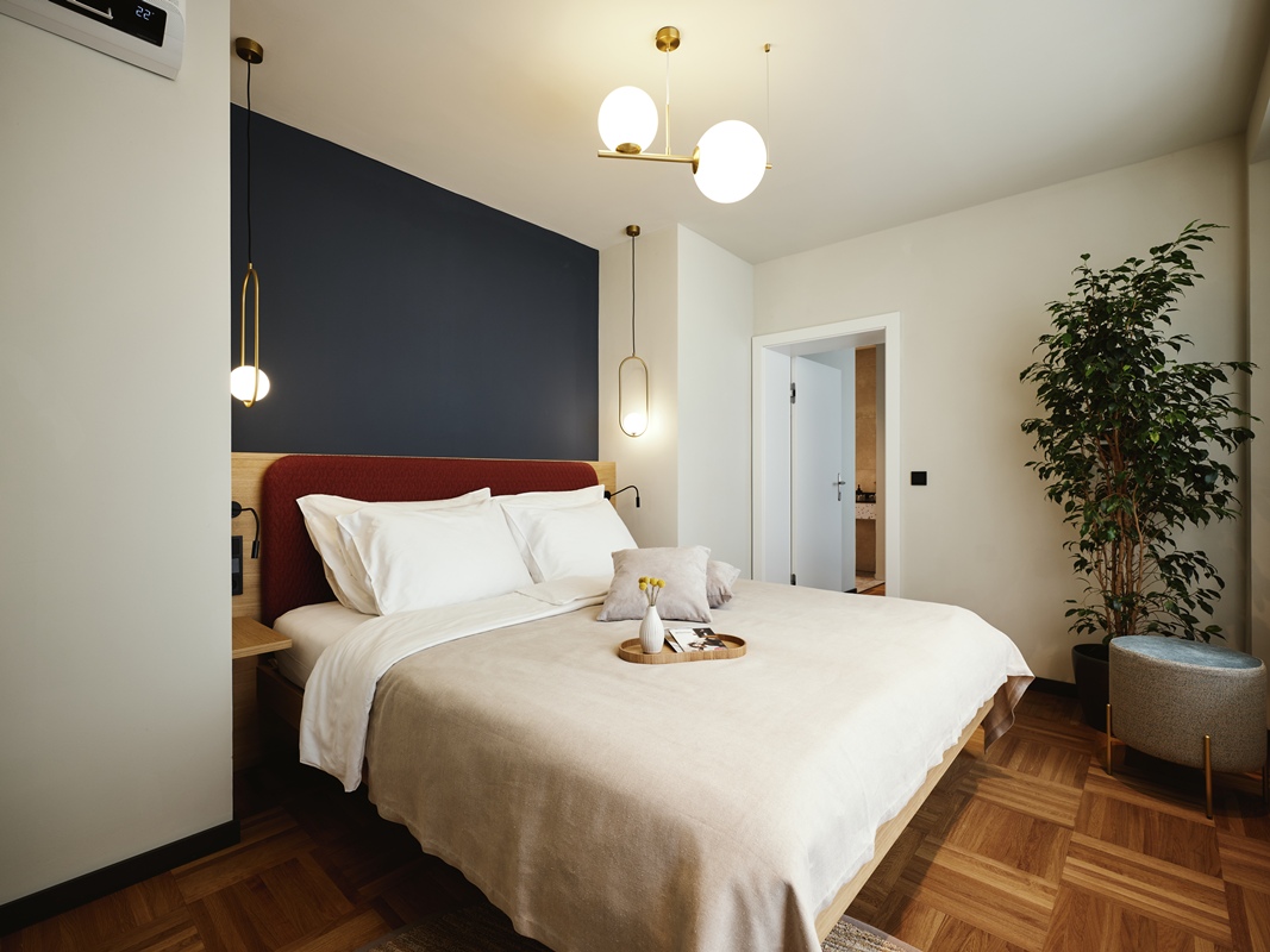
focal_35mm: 16
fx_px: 587
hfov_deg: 94.5
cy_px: 476
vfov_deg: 78.1
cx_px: 635
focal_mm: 20
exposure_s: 1/8
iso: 320
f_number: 8
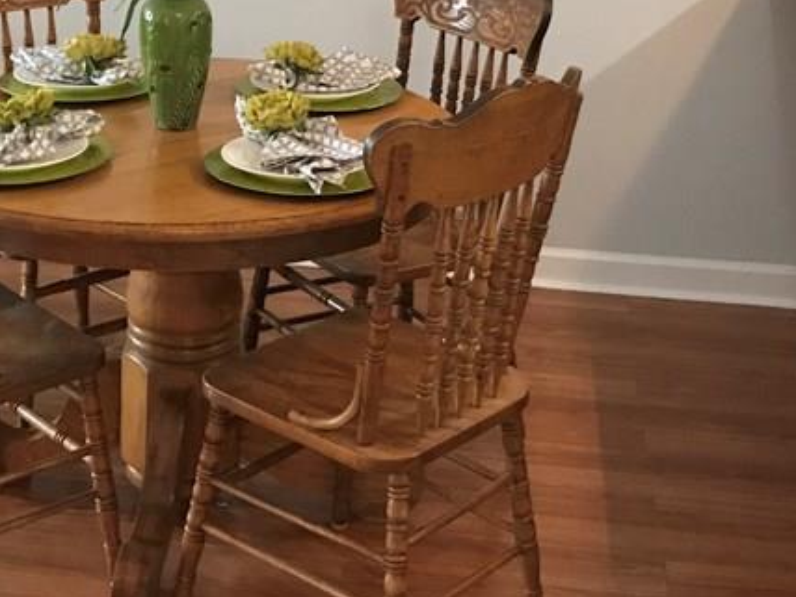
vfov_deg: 21.4
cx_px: 294
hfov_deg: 28.9
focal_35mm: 67
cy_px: 41
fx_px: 1541
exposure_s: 1/15
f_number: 1.8
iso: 100
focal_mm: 3.99
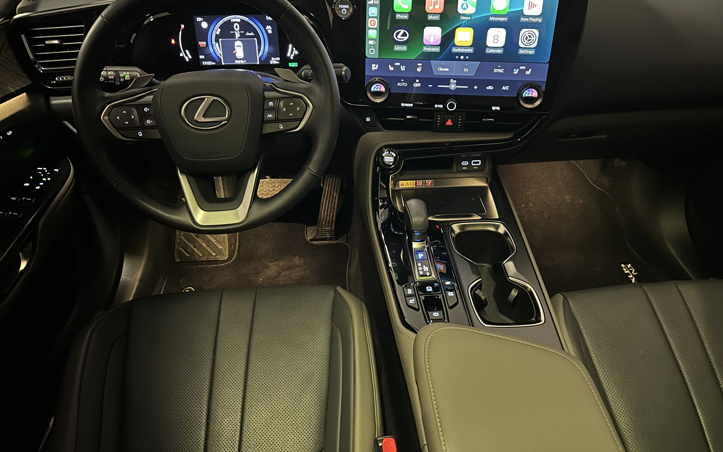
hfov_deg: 70.4
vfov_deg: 47.3
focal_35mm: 26
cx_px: 366
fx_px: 512
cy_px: 178
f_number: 1.78
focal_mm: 6.86
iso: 1250
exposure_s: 1/9
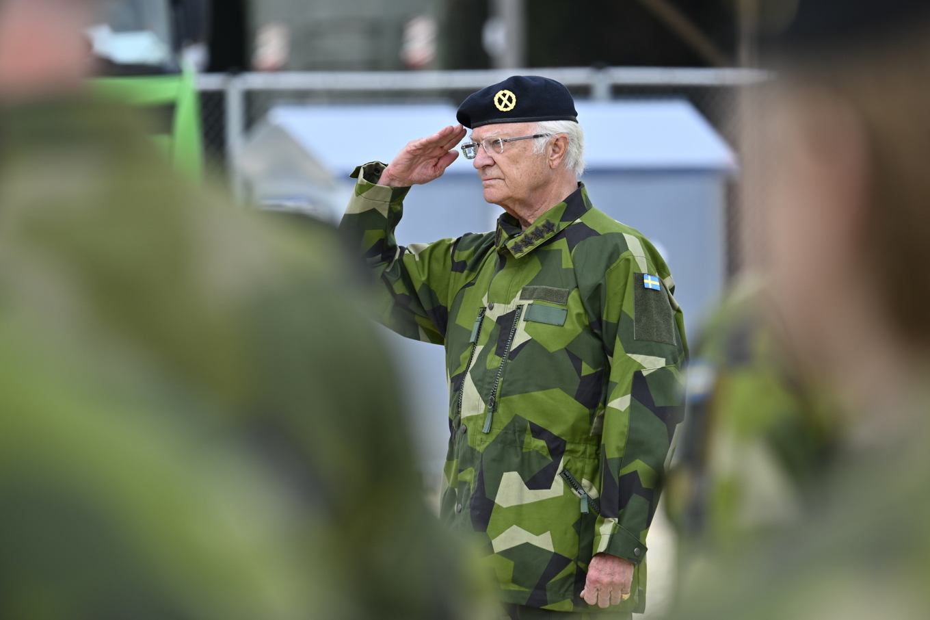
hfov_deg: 7.1
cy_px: 310
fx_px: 7489
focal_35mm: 290
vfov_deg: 4.7
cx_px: 465
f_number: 5.3
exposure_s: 1/500
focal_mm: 290
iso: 180
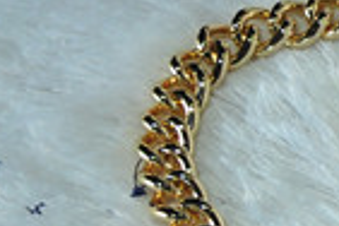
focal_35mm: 271
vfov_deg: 5.0
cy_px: 315
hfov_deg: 7.1
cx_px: 873
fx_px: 2553
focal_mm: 29
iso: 200
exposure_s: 1/40
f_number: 6.3
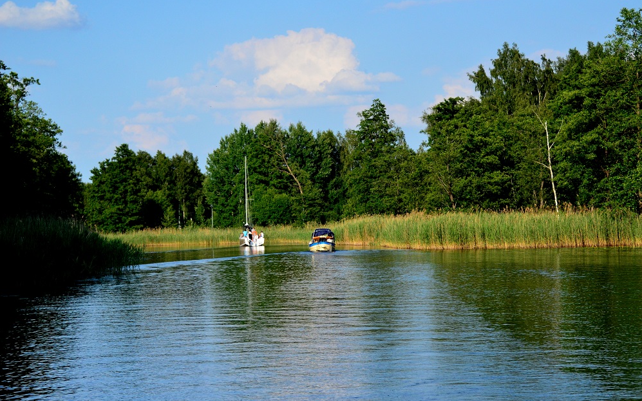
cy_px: 200
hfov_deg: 19.5
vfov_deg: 12.2
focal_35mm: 107
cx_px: 321
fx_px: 1872
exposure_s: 1/8000
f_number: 4.5
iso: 1250
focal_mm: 70
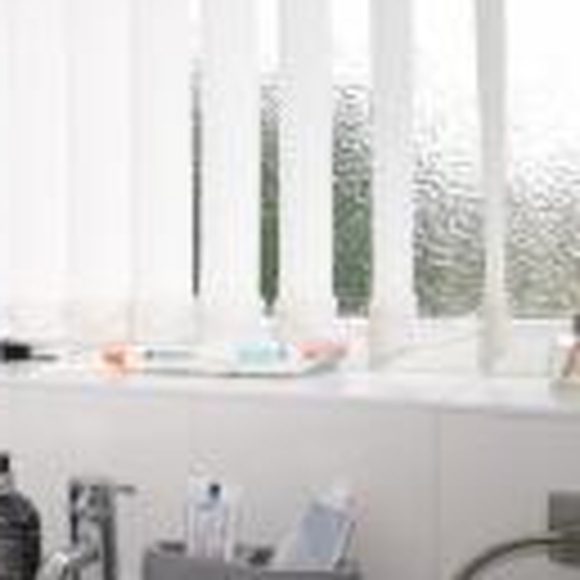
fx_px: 891
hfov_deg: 26.3
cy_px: 335
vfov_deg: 36.0
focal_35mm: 47
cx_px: -288
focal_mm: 10
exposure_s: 1/80
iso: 400
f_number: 4.5
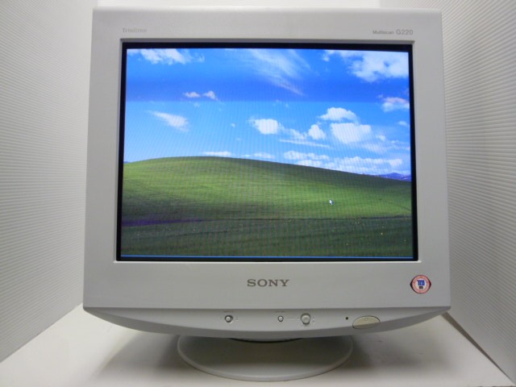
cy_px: 194
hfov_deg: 63.4
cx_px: 258
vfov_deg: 49.7
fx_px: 417
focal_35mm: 28
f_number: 2.8
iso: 250
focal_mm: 6
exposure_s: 1/30
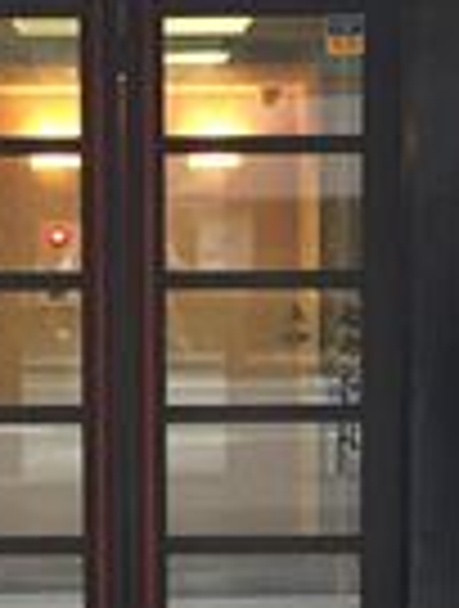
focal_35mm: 137
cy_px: 531
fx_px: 2411
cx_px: 112
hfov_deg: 10.9
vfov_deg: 14.2
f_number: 2.2
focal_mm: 4.15
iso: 125
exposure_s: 1/30
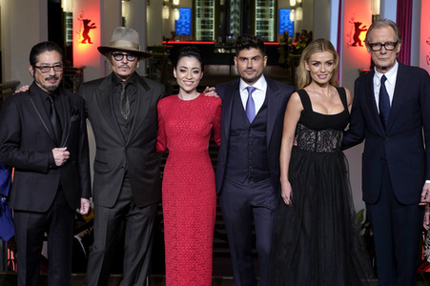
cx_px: 215
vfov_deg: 19.7
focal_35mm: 69
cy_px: 143
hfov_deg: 29.3
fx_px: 824
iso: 1000
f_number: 7.1
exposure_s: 1/80
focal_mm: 69
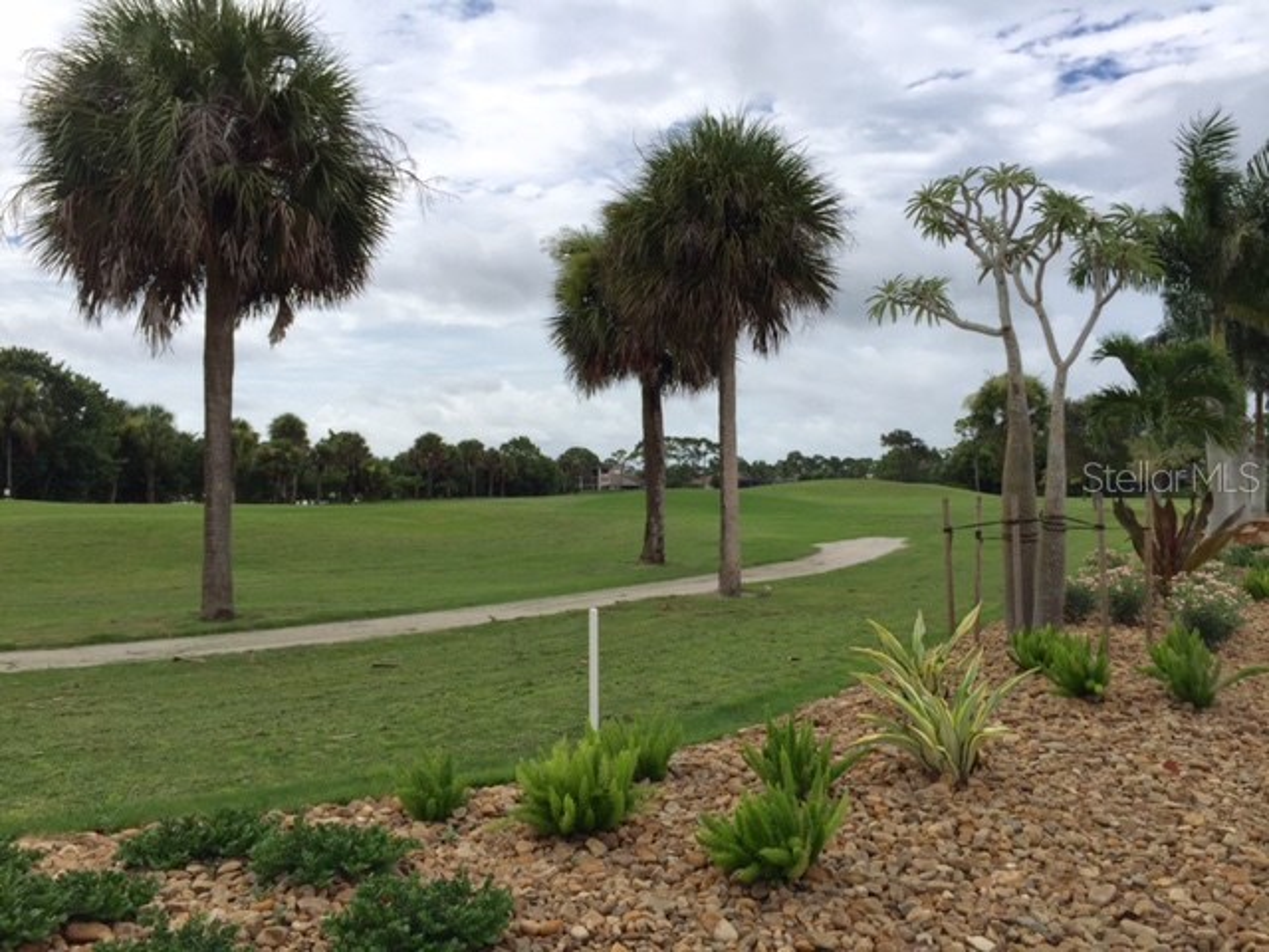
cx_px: 634
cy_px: 476
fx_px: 1063
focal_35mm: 29
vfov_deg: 48.2
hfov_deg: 61.7
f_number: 2.2
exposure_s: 1/3597
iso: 32
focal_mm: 4.15
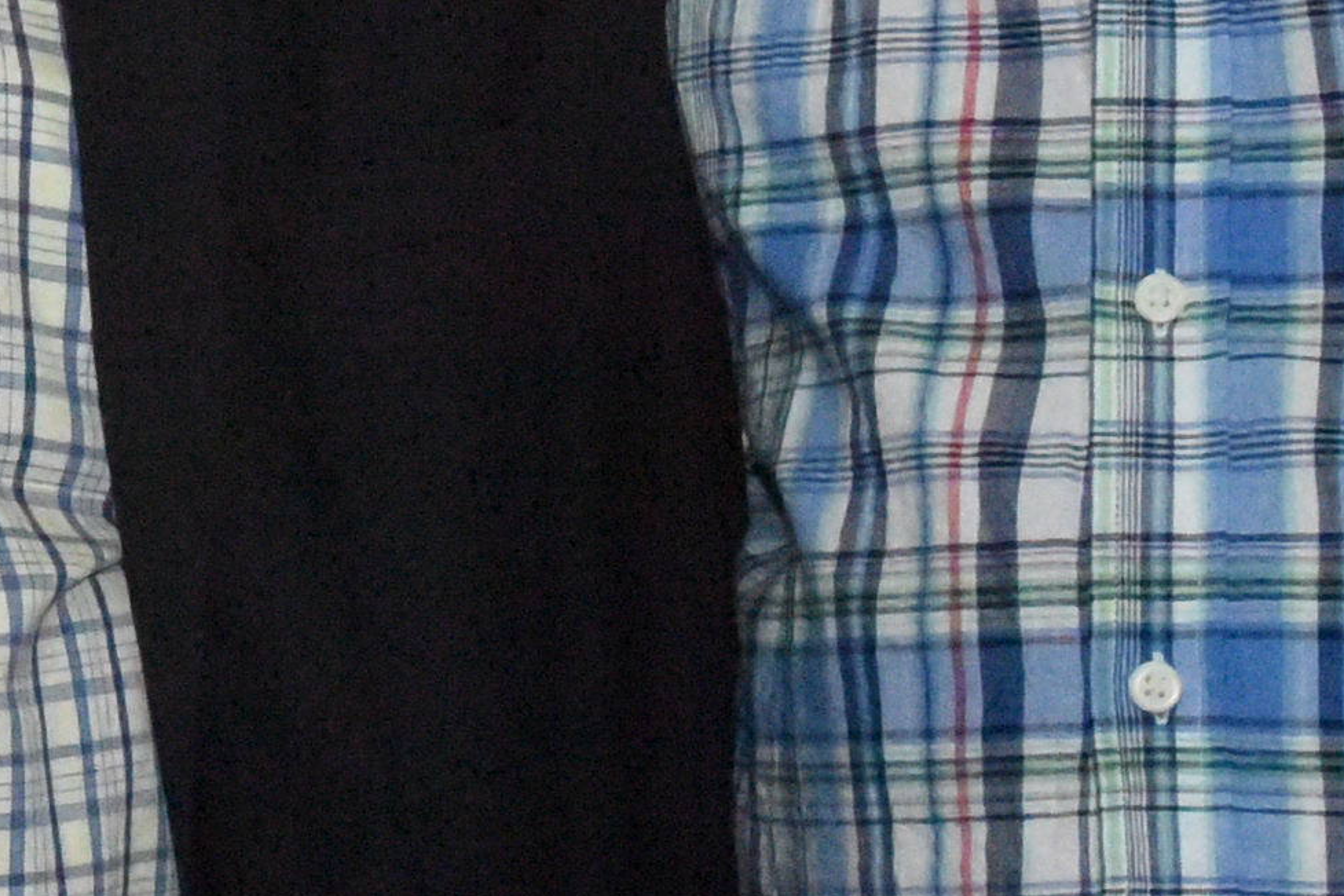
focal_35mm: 260
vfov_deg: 5.3
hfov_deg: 7.7
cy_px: -44
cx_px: -920
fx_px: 9704
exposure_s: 1/250
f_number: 13
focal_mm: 46
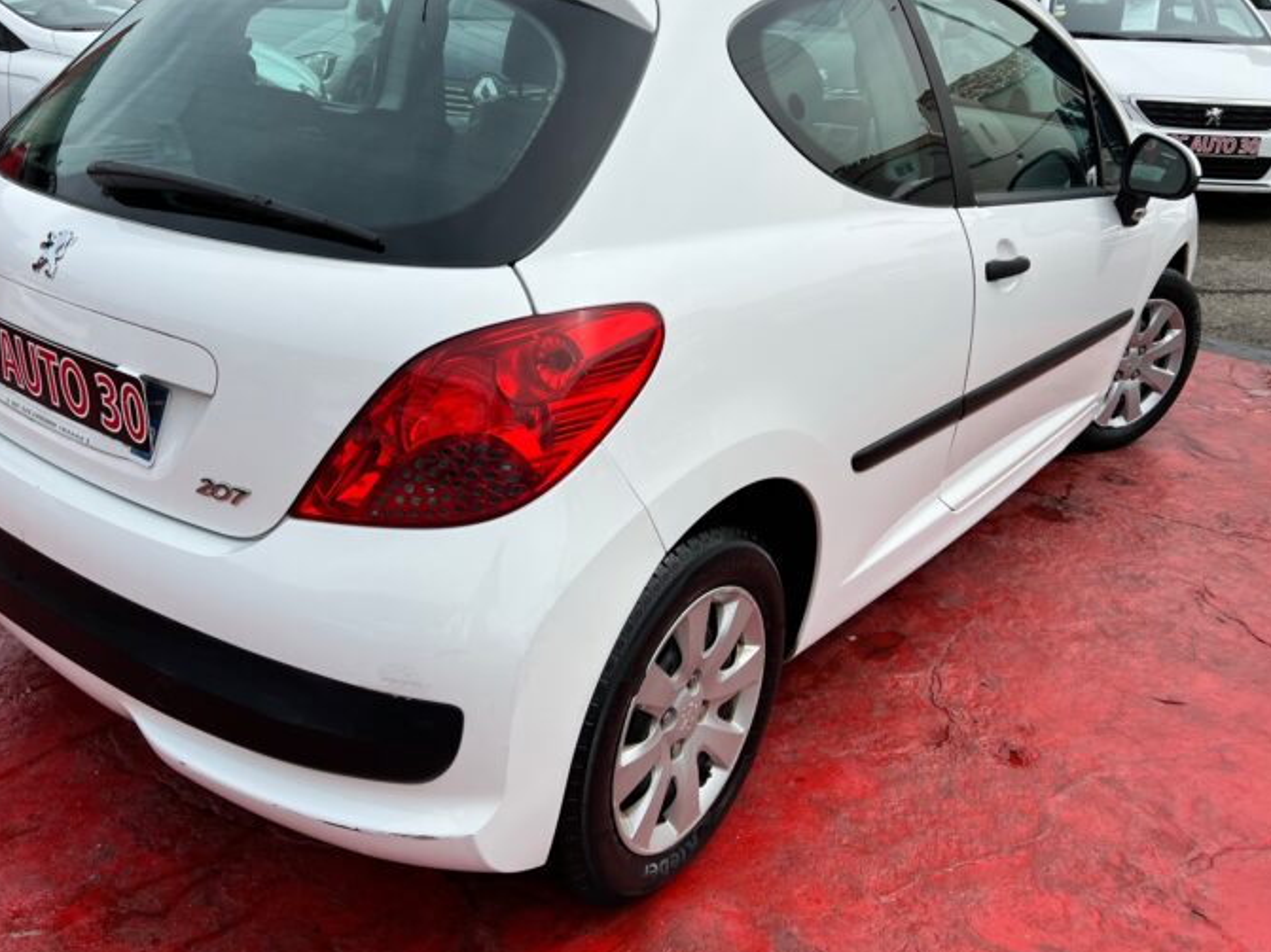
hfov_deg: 58.0
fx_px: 1138
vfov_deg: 45.3
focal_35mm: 31
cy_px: 413
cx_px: 525
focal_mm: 5.7
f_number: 1.5
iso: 50
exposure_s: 1/4444
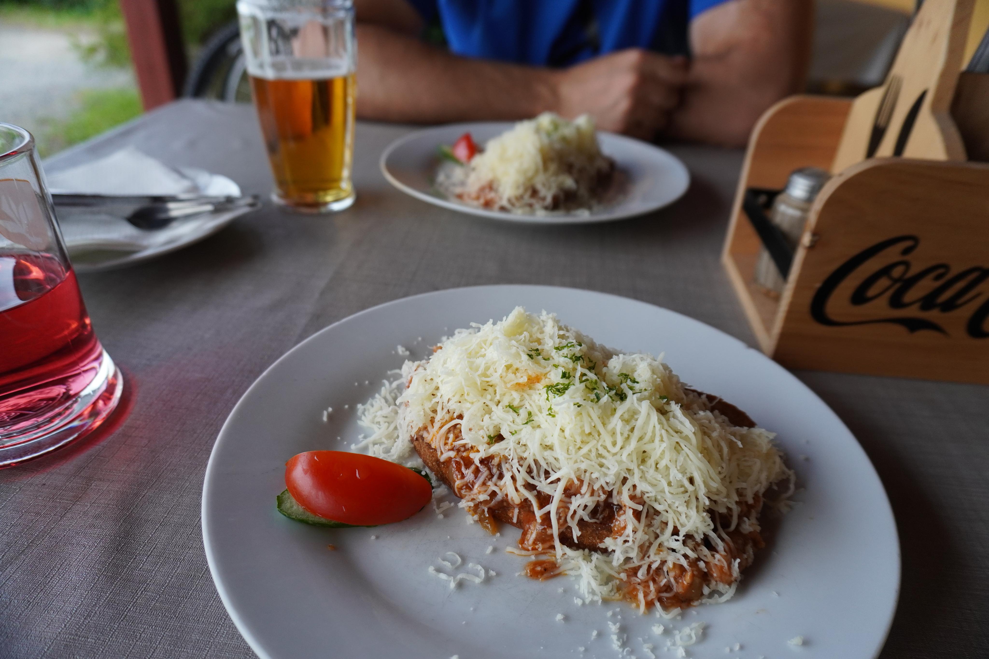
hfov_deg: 73.7
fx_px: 659
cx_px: 494
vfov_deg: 53.1
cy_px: 330
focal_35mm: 24
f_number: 4
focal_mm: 16
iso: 500
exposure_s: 1/160
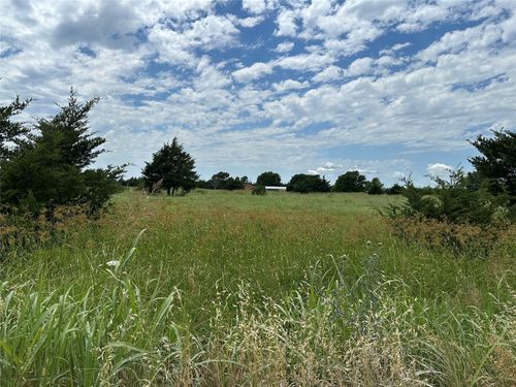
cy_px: 194
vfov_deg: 56.8
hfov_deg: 71.6
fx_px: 358
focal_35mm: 24
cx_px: 258
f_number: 1.78
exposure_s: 1/9709
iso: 80
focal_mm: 6.86
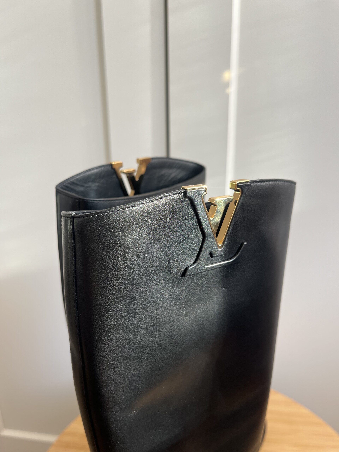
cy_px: 226
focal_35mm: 26
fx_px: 339
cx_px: 170
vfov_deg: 67.3
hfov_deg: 53.1
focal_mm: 5.1
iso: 50
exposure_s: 1/122
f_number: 1.6
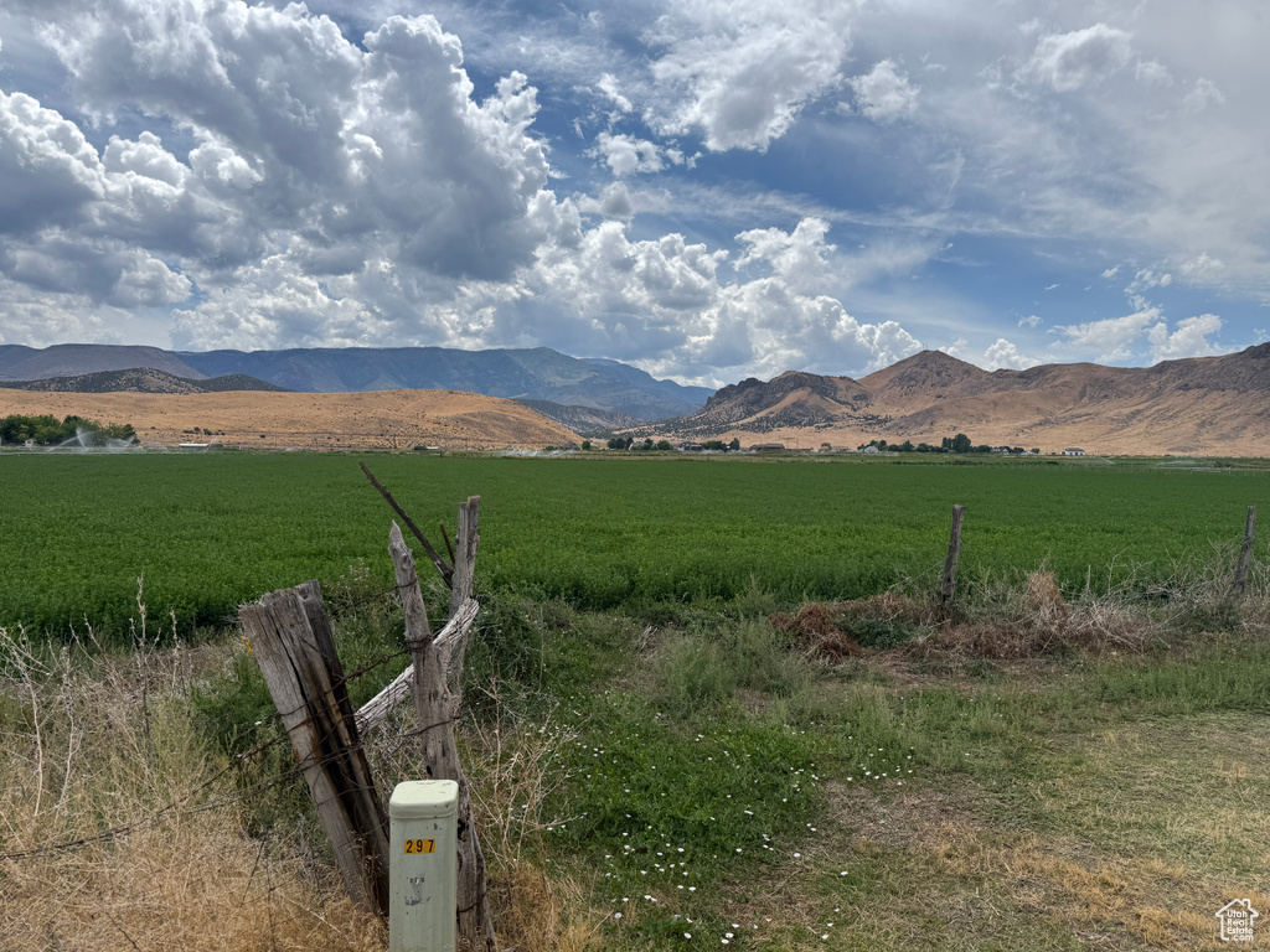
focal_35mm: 24
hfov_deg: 71.6
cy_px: 476
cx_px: 635
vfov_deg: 56.8
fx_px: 881
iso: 80
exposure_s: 1/9091
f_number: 1.78
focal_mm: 6.76
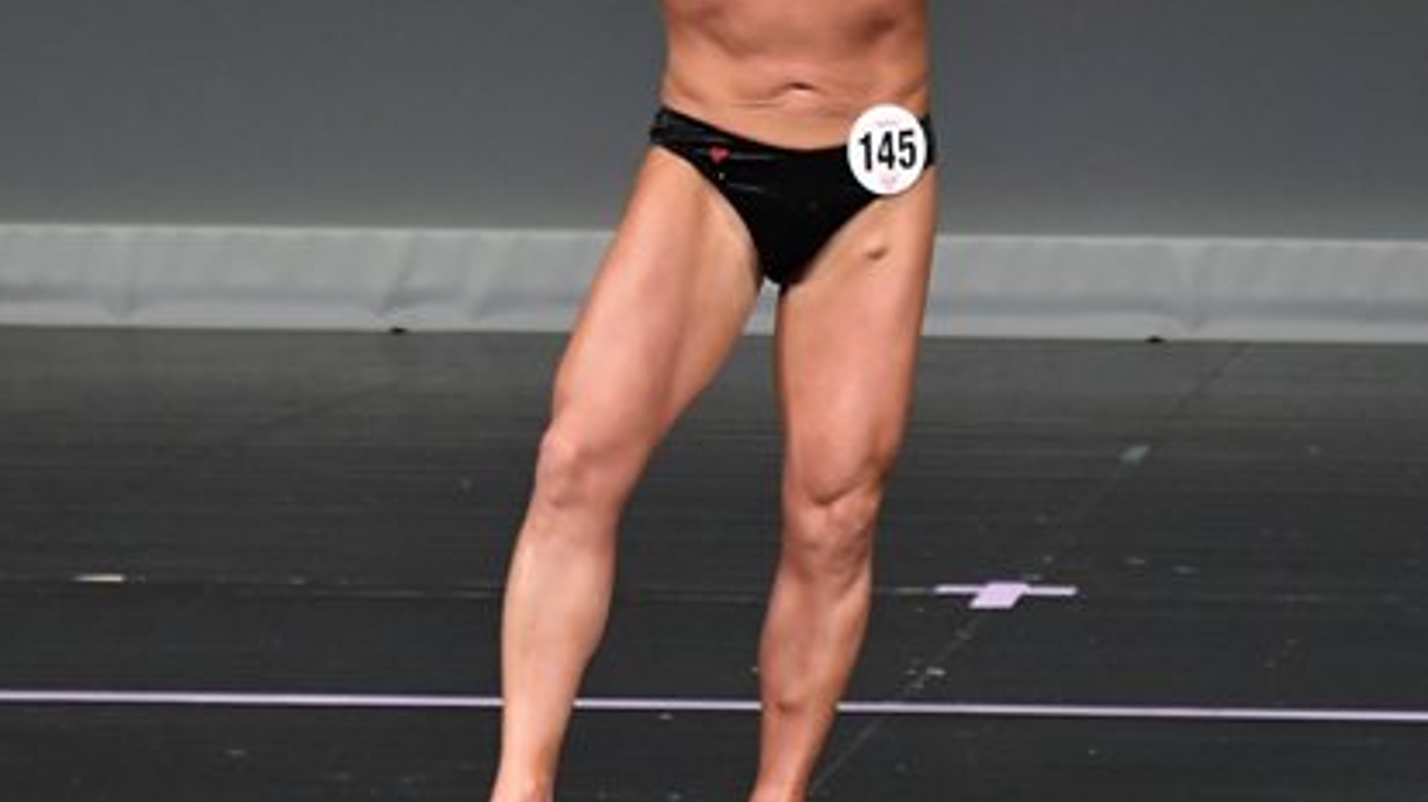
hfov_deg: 2.9
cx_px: 825
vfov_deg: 1.6
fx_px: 27897
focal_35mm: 737
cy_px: 176
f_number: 5.6
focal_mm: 250
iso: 4000
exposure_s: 1/400
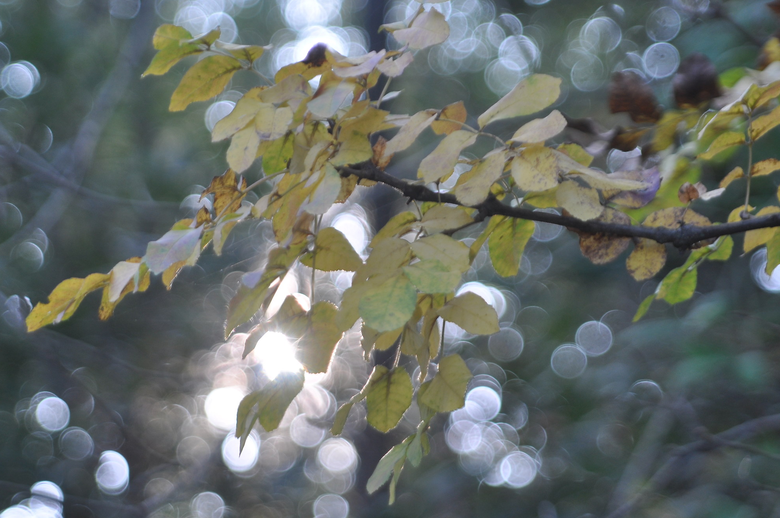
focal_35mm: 210
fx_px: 4544
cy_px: 213
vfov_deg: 6.5
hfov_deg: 9.8
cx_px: 372
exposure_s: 1/60
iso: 200
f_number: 5.6
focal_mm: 116
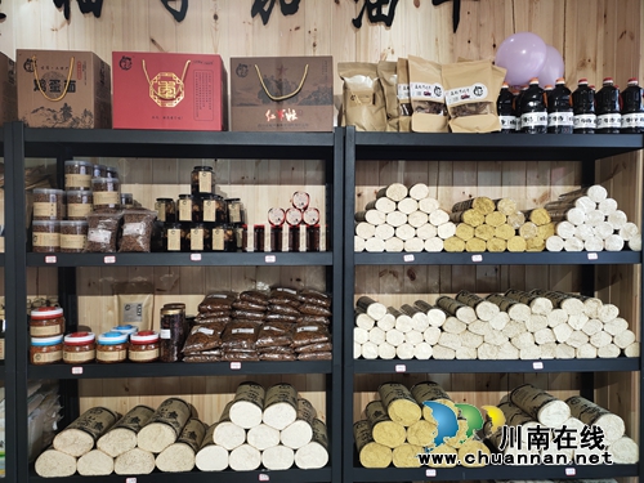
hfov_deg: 73.9
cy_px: 242
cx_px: 322
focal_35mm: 23
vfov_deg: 58.9
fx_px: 428
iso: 146
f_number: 1.79
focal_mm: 4.76
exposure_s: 1/100
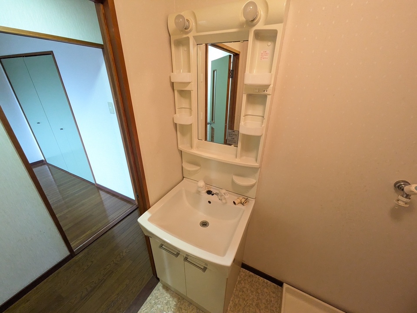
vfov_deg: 85.7
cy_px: 156
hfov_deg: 102.1
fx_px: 169
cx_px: 208
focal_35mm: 14
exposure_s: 1/40
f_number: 2.2
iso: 785
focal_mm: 1.83
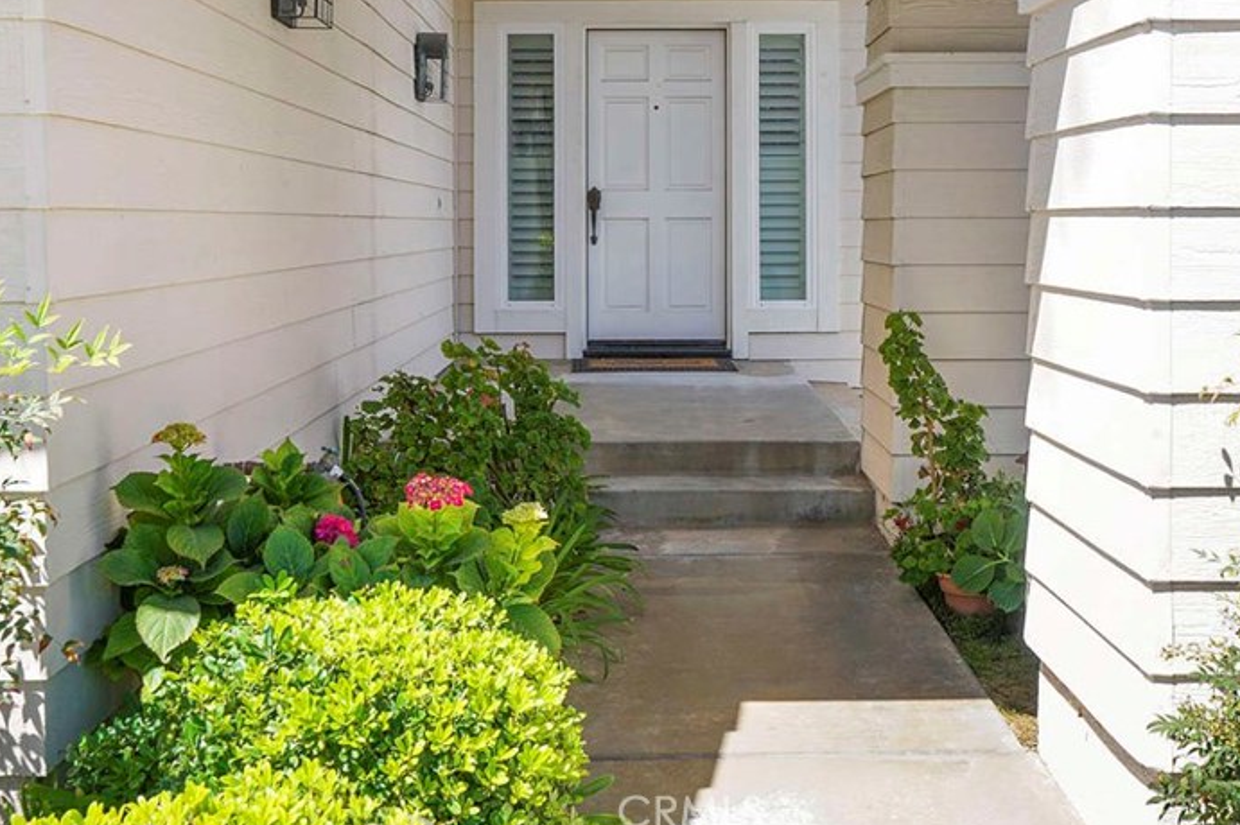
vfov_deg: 30.7
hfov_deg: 45.4
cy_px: 226
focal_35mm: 43
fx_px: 1480
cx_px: 655
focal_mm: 29
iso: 160
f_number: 11
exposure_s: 1/80
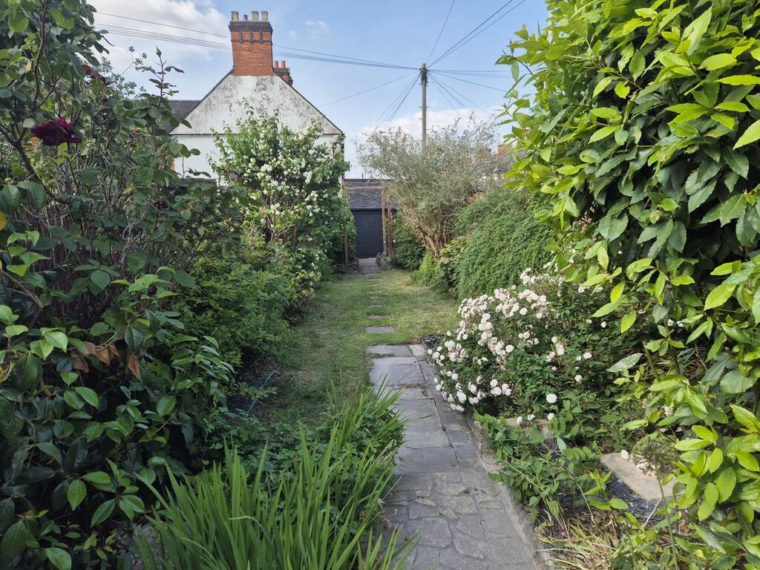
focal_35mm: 23
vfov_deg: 58.9
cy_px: 285
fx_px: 505
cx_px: 380
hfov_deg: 73.9
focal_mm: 5.4
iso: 25
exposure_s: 1/674
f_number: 1.8
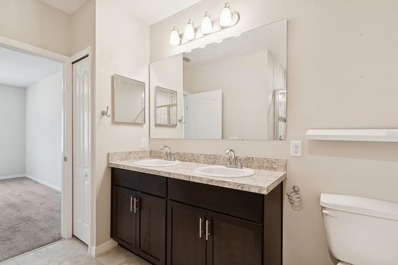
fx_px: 177
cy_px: 134
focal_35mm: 16
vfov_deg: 73.7
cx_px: 197
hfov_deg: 96.7
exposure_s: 1/4
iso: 200
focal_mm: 10
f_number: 8
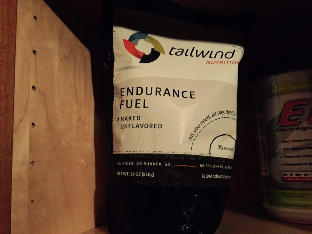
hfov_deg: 61.7
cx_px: 156
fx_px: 261
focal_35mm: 29
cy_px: 117
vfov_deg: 48.2
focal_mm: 4.15
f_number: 2.2
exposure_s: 1/15
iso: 800
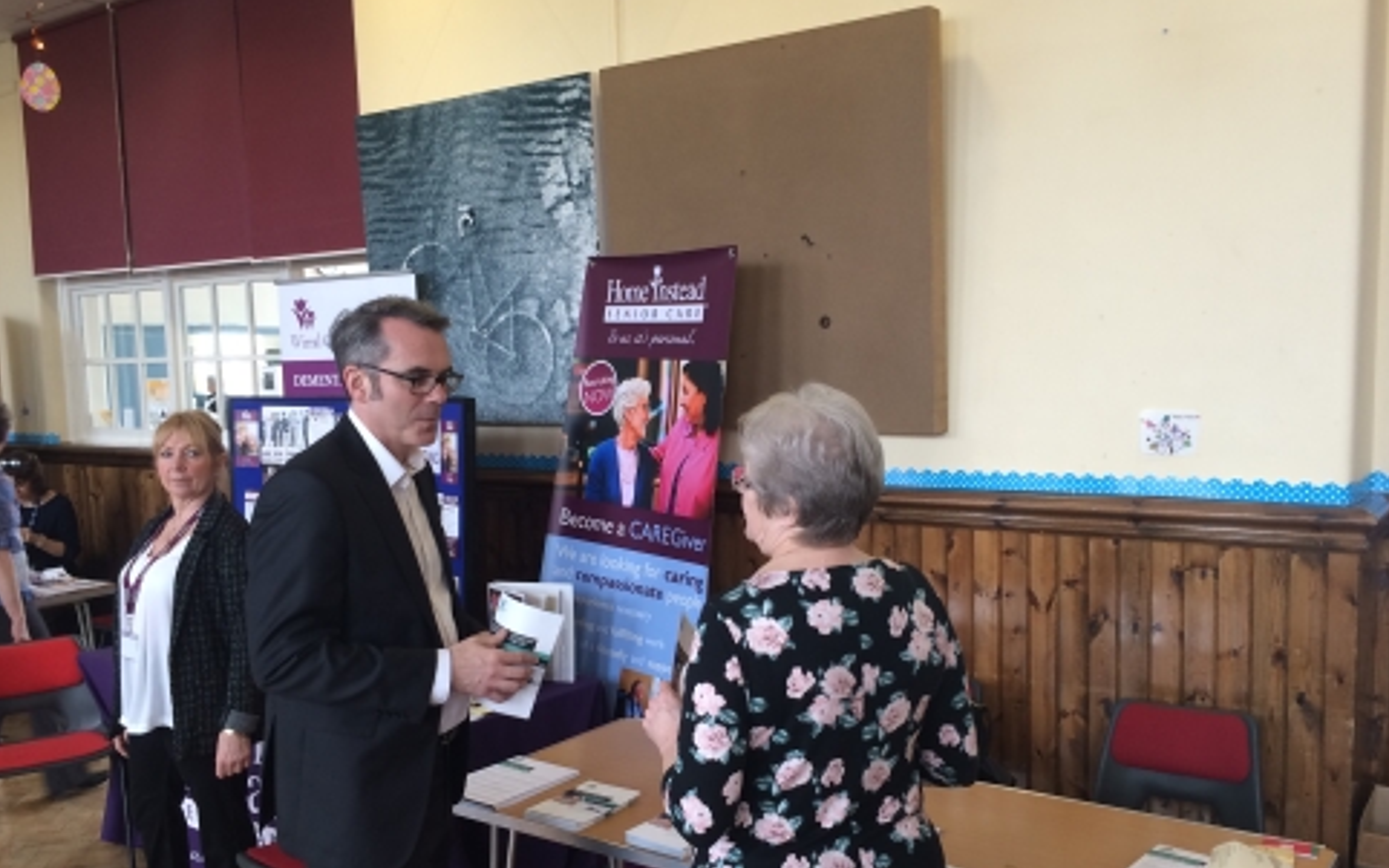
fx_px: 1249
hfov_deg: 58.2
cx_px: 694
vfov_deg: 38.2
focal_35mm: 33
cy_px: 489
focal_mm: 4.12
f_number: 2.2
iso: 50
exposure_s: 1/30
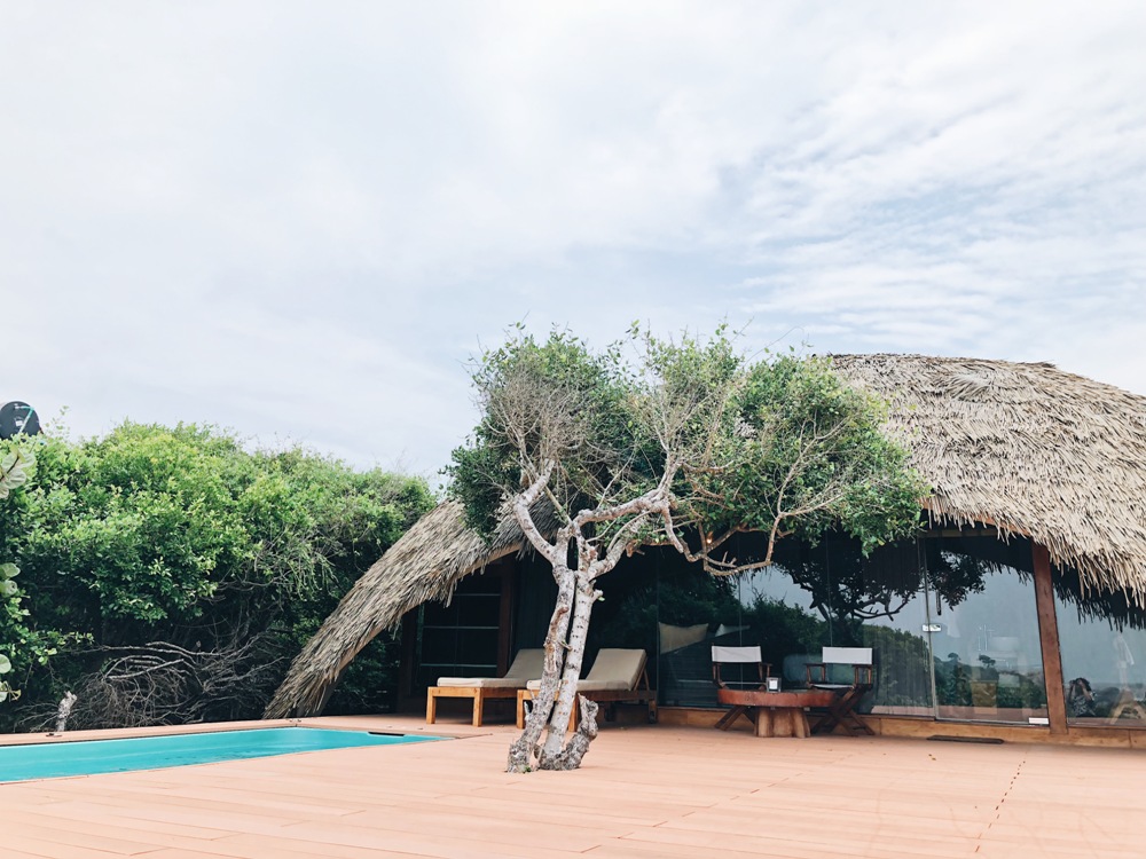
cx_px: 573
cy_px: 430
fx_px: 927
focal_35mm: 28
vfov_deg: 49.7
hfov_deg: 63.4
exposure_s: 1/400
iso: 20
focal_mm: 4
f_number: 1.8
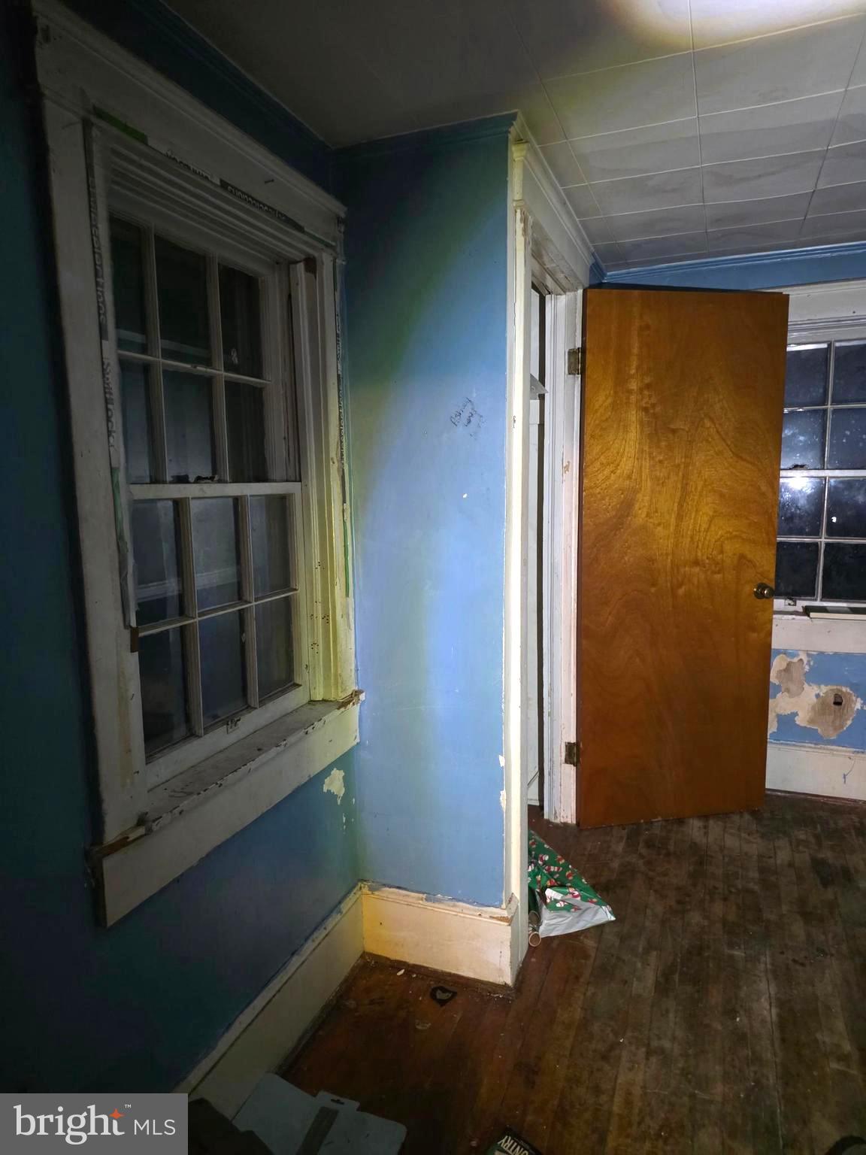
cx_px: 433
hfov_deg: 58.9
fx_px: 767
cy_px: 578
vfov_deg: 73.9
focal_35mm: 23
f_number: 1.7
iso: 1250
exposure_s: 1/36.1
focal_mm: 6.25
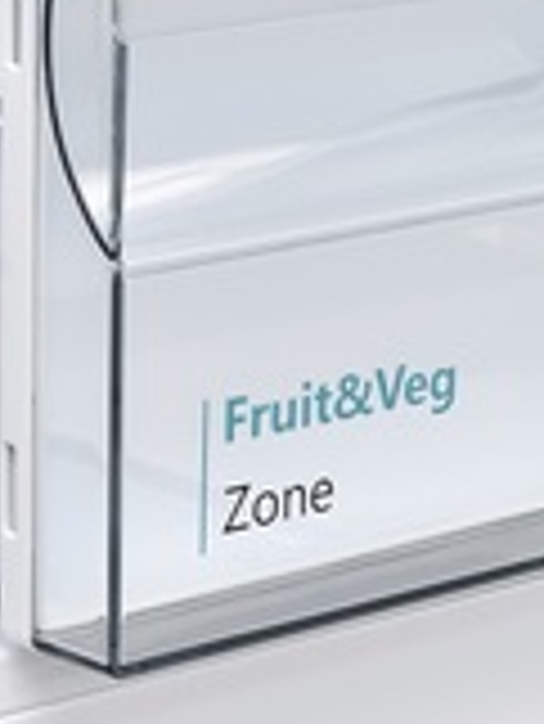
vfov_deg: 11.4
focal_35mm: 172
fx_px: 3599
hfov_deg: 8.5
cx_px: 701
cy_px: 567
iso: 250
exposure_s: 1/15
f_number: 9
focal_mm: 48
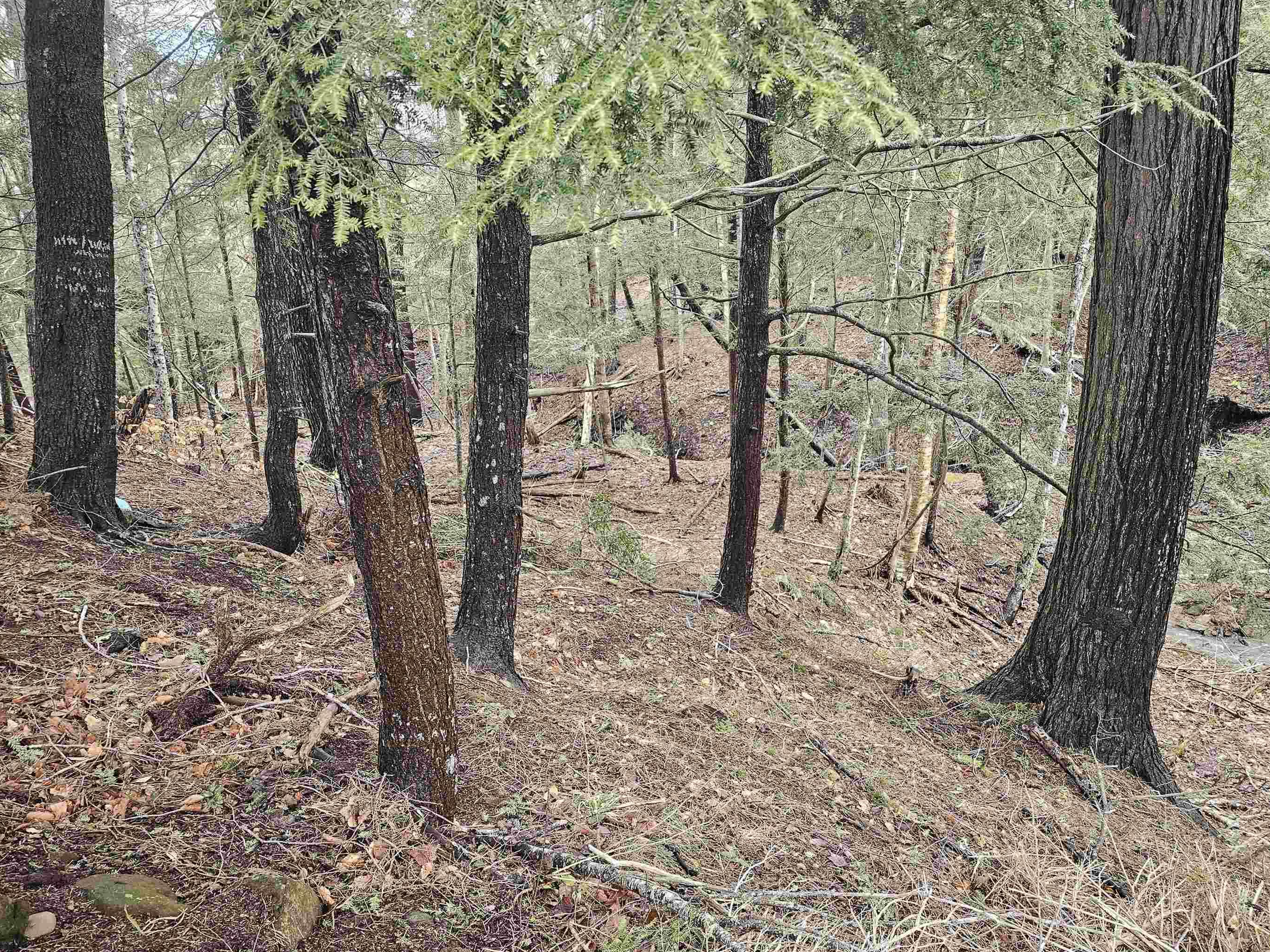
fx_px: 954
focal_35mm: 26
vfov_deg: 53.0
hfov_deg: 67.2
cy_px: 523
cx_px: 693
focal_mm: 6.3
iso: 200
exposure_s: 1/180
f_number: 1.7
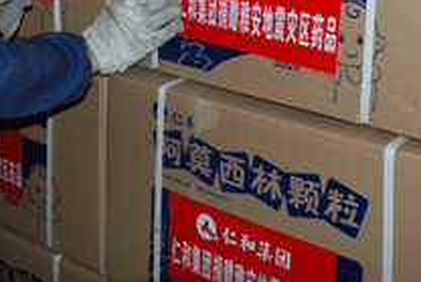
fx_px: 761
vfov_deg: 19.7
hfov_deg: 30.8
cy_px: -53
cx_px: 150
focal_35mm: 65
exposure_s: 1/60
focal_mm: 18
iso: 1600
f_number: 5.6
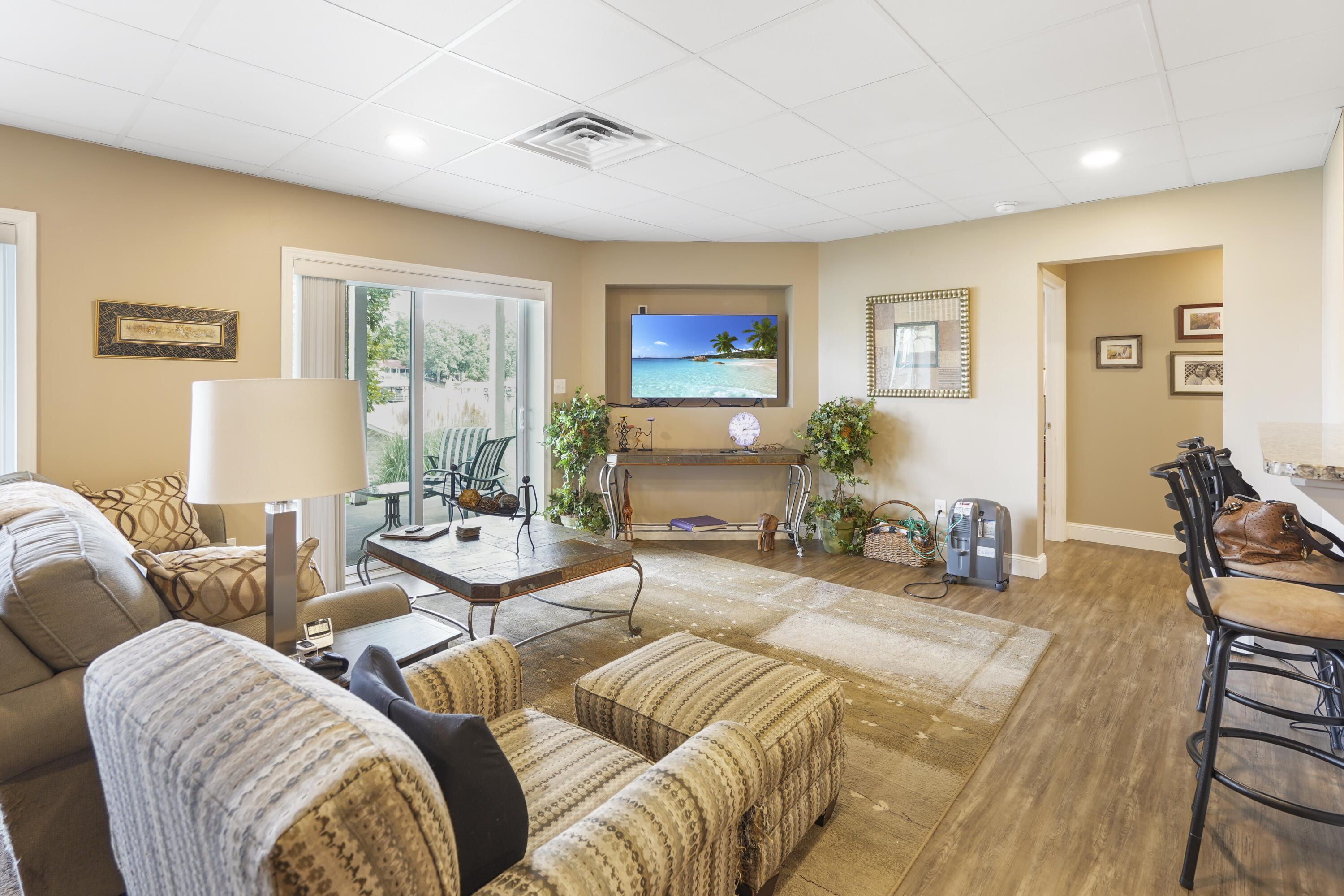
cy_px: 448
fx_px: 597
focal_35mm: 16
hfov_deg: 96.7
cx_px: 672
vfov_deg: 73.7
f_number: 5.6
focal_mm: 16
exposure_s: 1/10
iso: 400
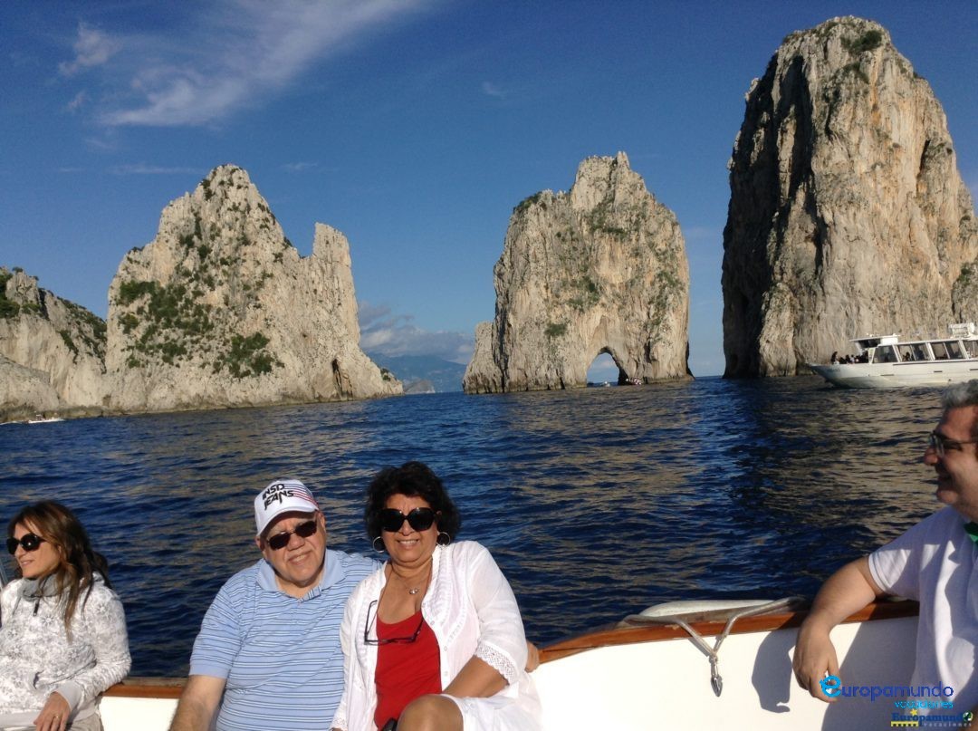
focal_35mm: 33
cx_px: 489
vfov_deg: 42.9
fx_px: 931
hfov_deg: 55.4
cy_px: 366
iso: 25
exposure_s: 1/2415
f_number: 2.4
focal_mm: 3.3
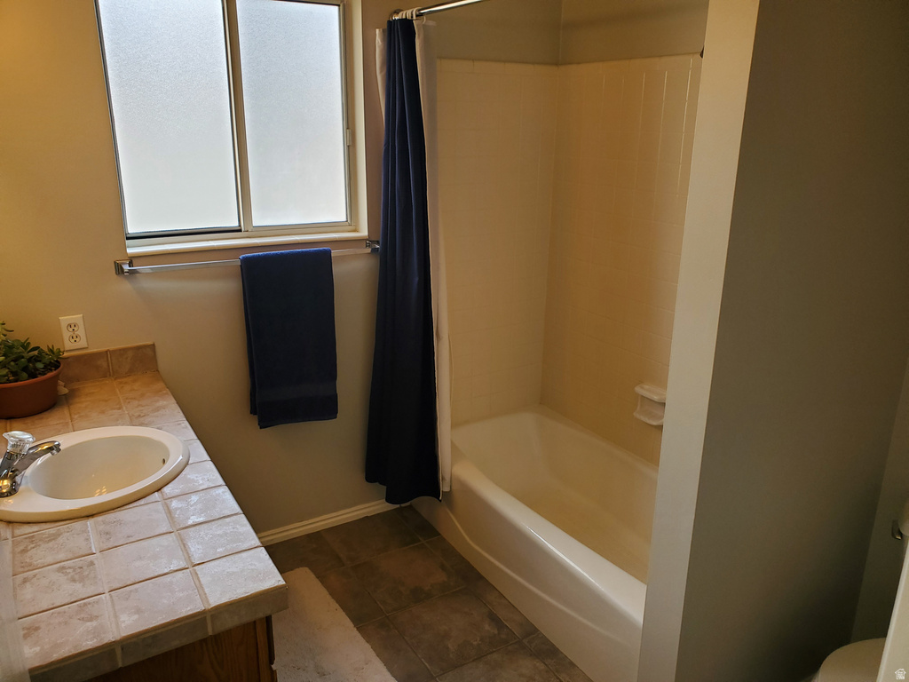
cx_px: 454
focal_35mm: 26
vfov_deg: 53.1
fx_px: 683
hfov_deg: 67.3
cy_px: 341
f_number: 2.4
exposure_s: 1/120
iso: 125
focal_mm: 4.3
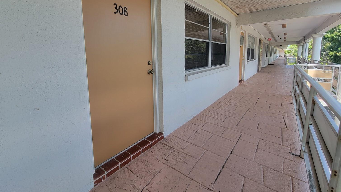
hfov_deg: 102.9
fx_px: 136
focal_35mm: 15
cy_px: 71
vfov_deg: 69.3
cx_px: 163
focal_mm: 2.2
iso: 50
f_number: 2.2
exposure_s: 1/139
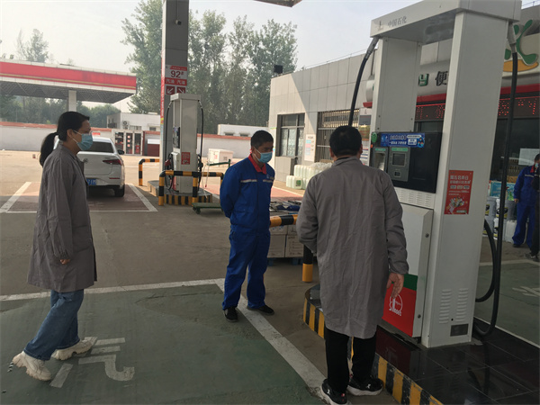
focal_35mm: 29
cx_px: 270
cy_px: 202
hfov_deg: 61.7
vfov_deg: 48.2
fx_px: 452
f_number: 2.2
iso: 25
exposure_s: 1/938
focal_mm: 4.15
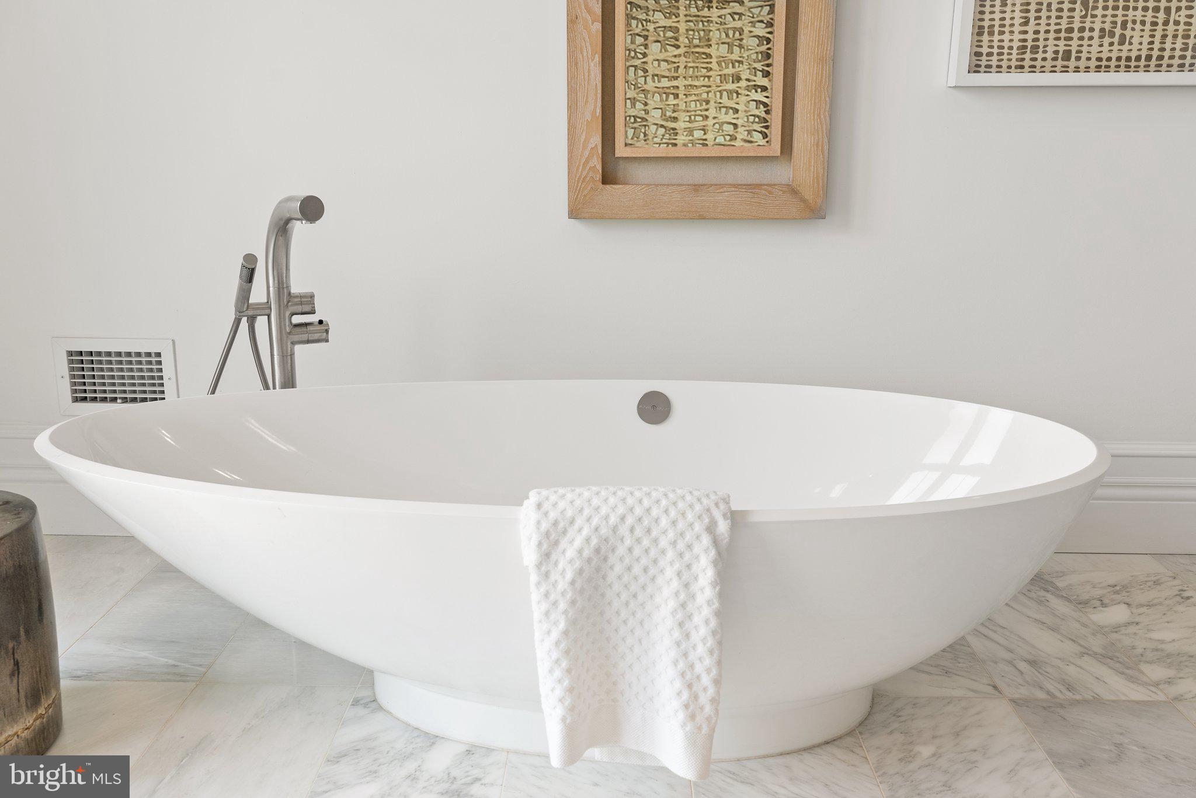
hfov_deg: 60.3
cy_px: 399
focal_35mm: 31
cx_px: 598
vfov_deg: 42.4
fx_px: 1030
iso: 400
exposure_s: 1/5
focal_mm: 31
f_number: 8
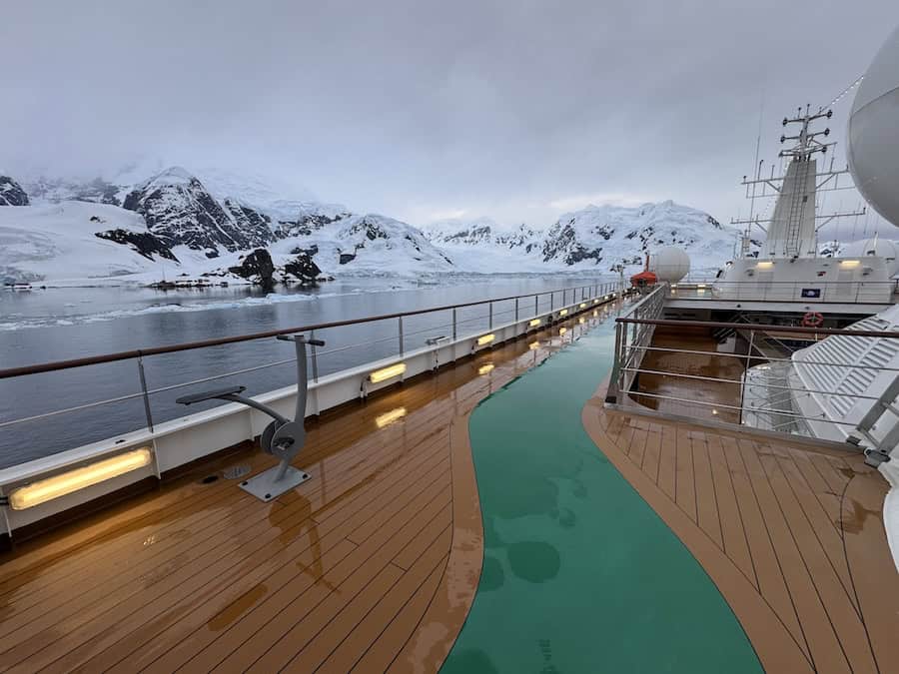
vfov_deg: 85.7
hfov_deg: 102.1
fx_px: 364
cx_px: 450
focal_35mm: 14
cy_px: 337
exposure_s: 1/211
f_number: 2.2
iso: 40
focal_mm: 2.2
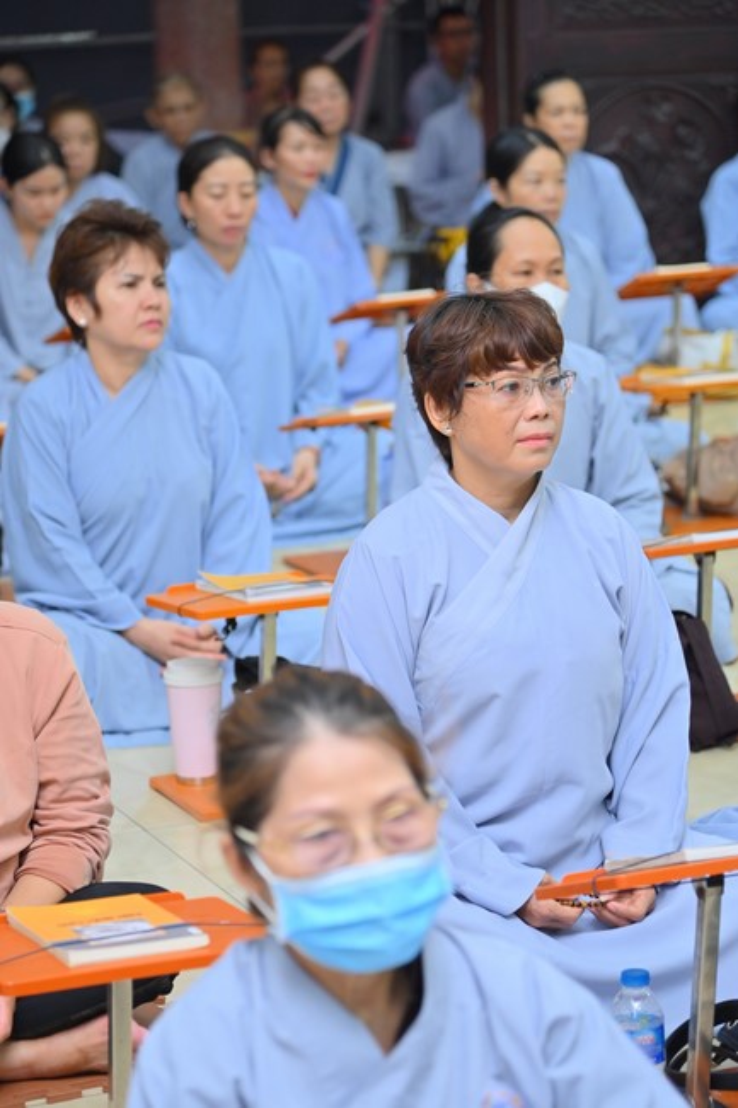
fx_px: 3230
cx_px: 369
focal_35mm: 105
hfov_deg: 13.0
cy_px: 554
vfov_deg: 19.5
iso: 1600
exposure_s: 1/80
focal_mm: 105
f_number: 4.5
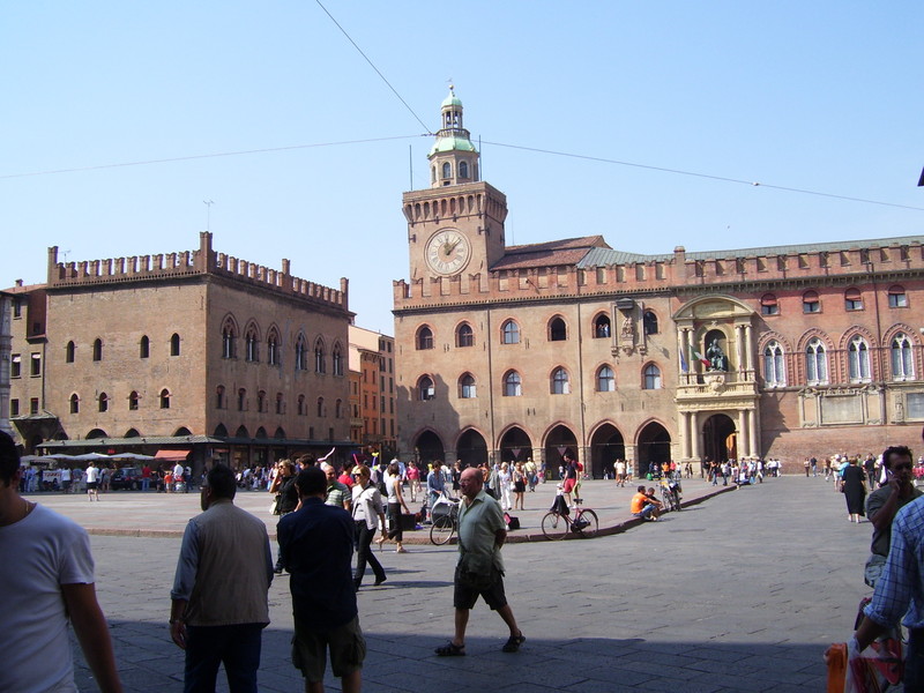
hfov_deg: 50.1
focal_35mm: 37
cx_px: 462
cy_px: 346
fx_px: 988
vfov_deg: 38.7
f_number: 4.8
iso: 80
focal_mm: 6
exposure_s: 1/350
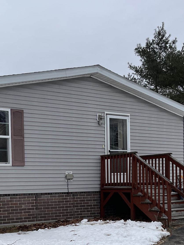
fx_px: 383
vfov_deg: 34.4
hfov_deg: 25.9
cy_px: 198
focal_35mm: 54
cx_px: 10
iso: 50
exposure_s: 1/1721
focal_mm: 5.1
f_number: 1.6
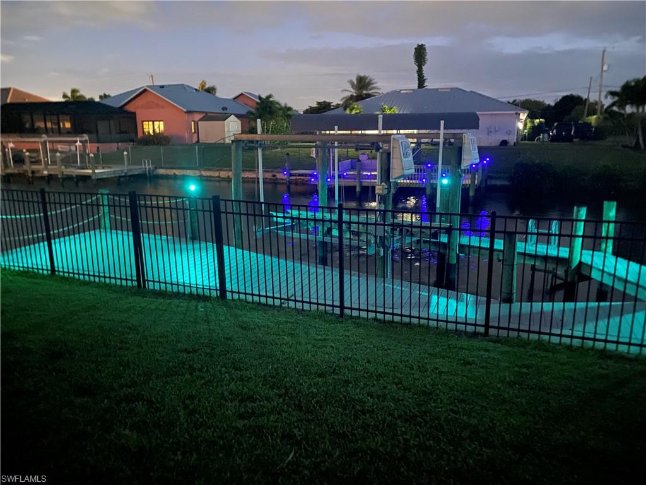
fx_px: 485
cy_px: 242
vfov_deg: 53.1
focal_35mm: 26
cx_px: 323
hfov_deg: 67.3
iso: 1250
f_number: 1.8
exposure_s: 1/2
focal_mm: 4.25
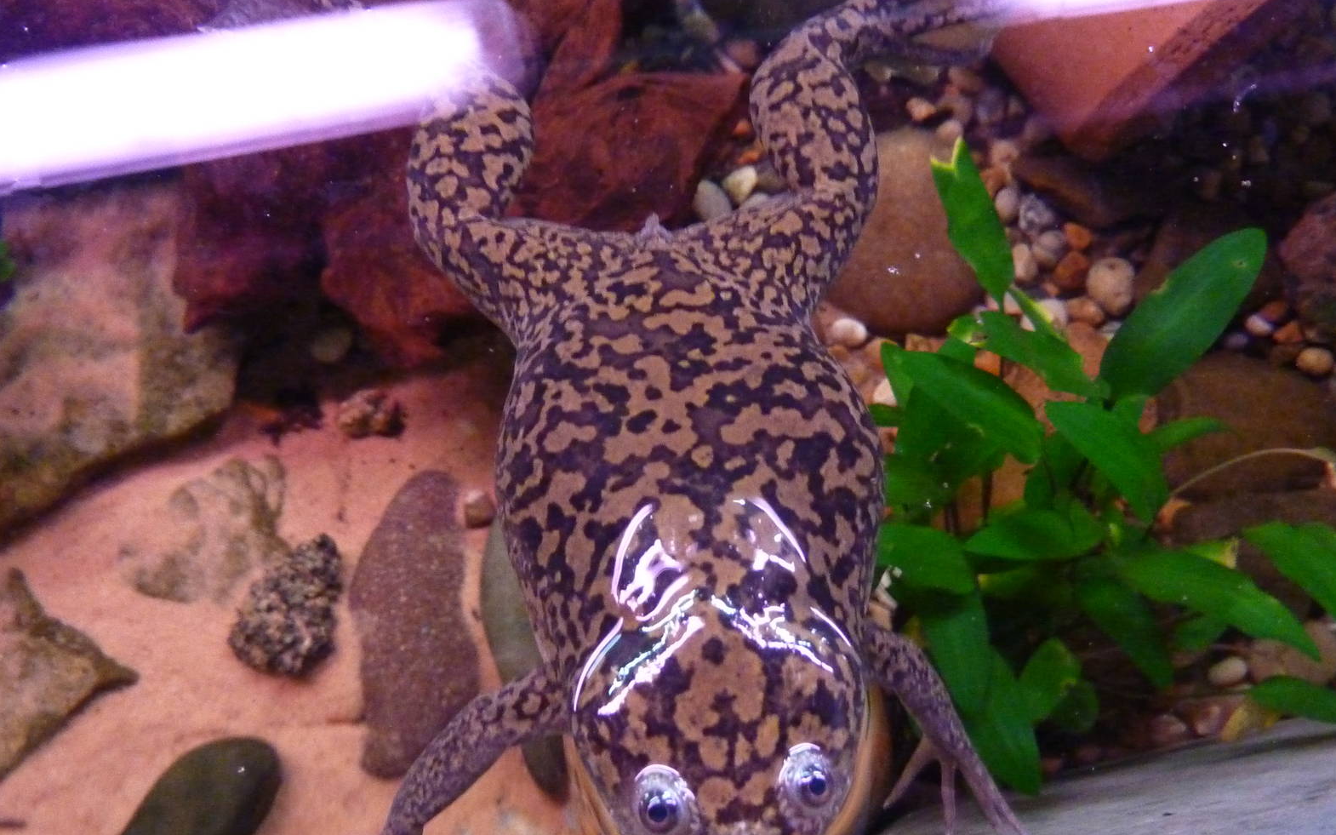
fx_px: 983
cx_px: 679
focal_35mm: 27
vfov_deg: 45.9
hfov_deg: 68.4
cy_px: 475
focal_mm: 4.1
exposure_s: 1/8
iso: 800
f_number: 3.3
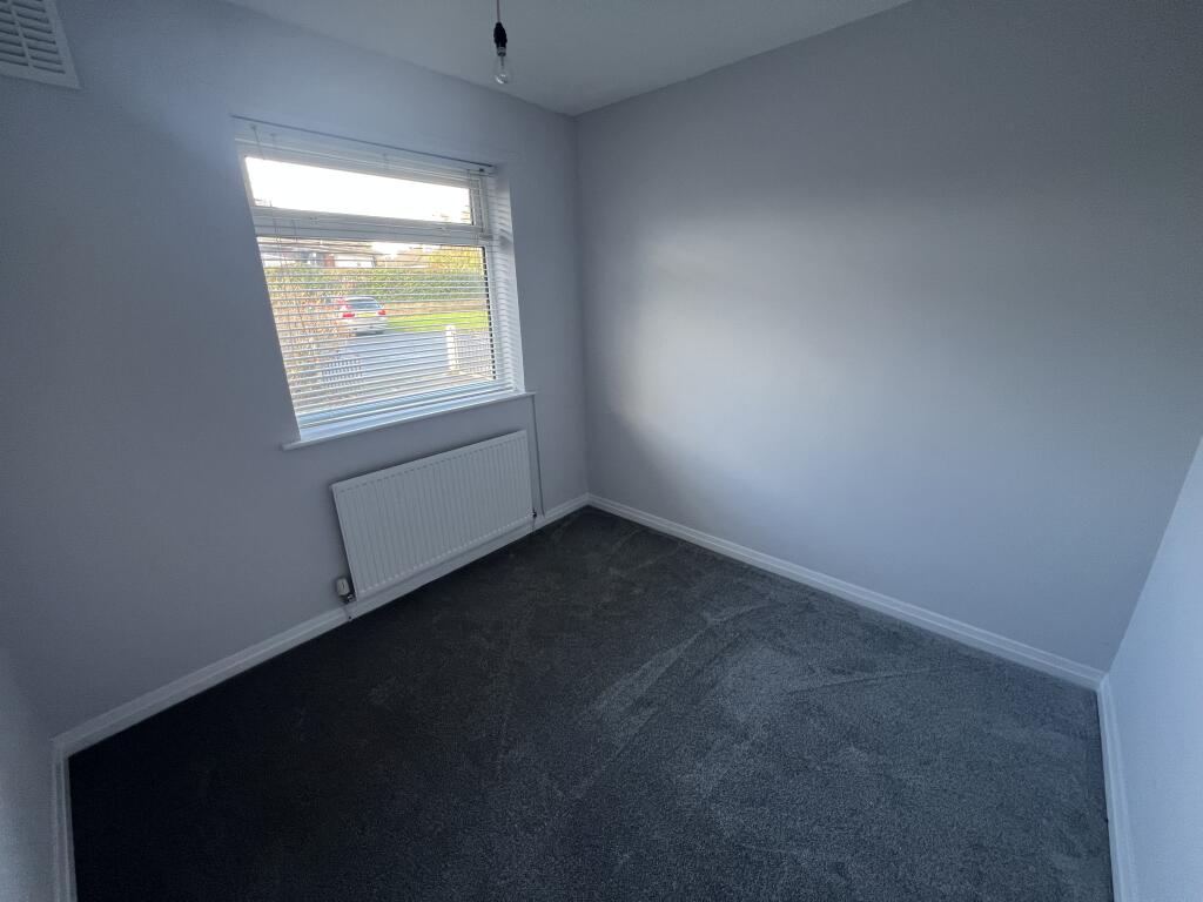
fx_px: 452
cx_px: 602
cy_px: 451
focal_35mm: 13
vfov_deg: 89.9
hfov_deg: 106.2
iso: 125
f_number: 1.8
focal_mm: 1.57
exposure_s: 1/100
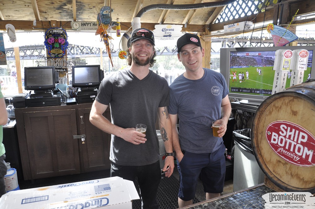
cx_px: 158
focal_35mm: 27
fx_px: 236
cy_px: 104
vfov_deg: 47.8
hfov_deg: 67.4
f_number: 7.1
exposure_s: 1/50
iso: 400
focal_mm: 18
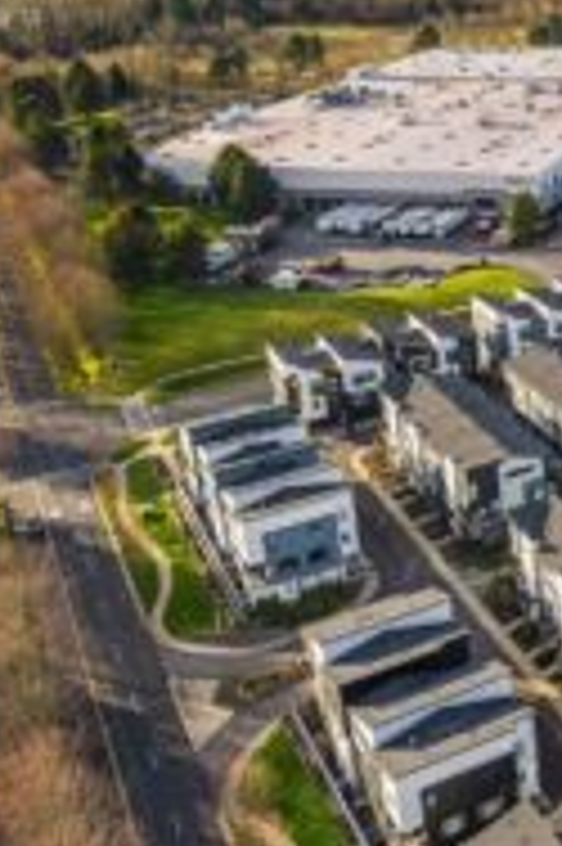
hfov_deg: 21.4
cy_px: 272
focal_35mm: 53
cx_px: 841
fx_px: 1243
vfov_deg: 37.1
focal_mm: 12.29
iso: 210
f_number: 2.8
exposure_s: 1/2000
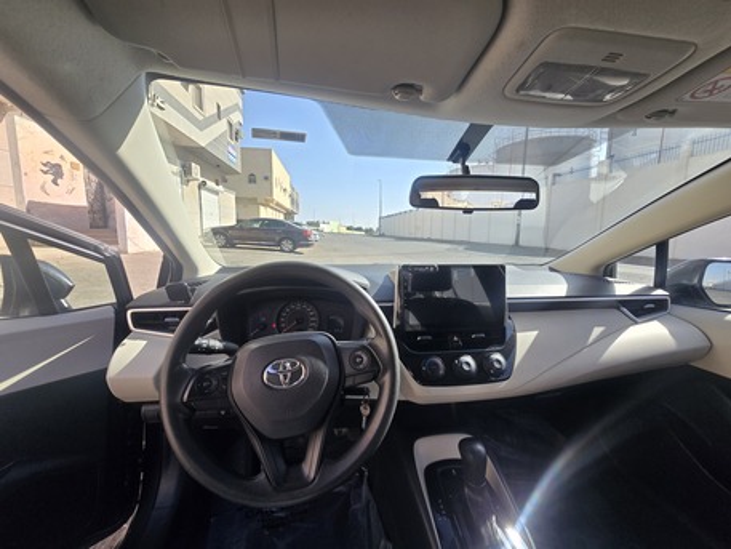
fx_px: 275
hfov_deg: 106.2
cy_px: 274
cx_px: 366
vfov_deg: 89.9
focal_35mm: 13
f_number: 2.2
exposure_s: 1/900
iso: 50
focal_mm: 2.2
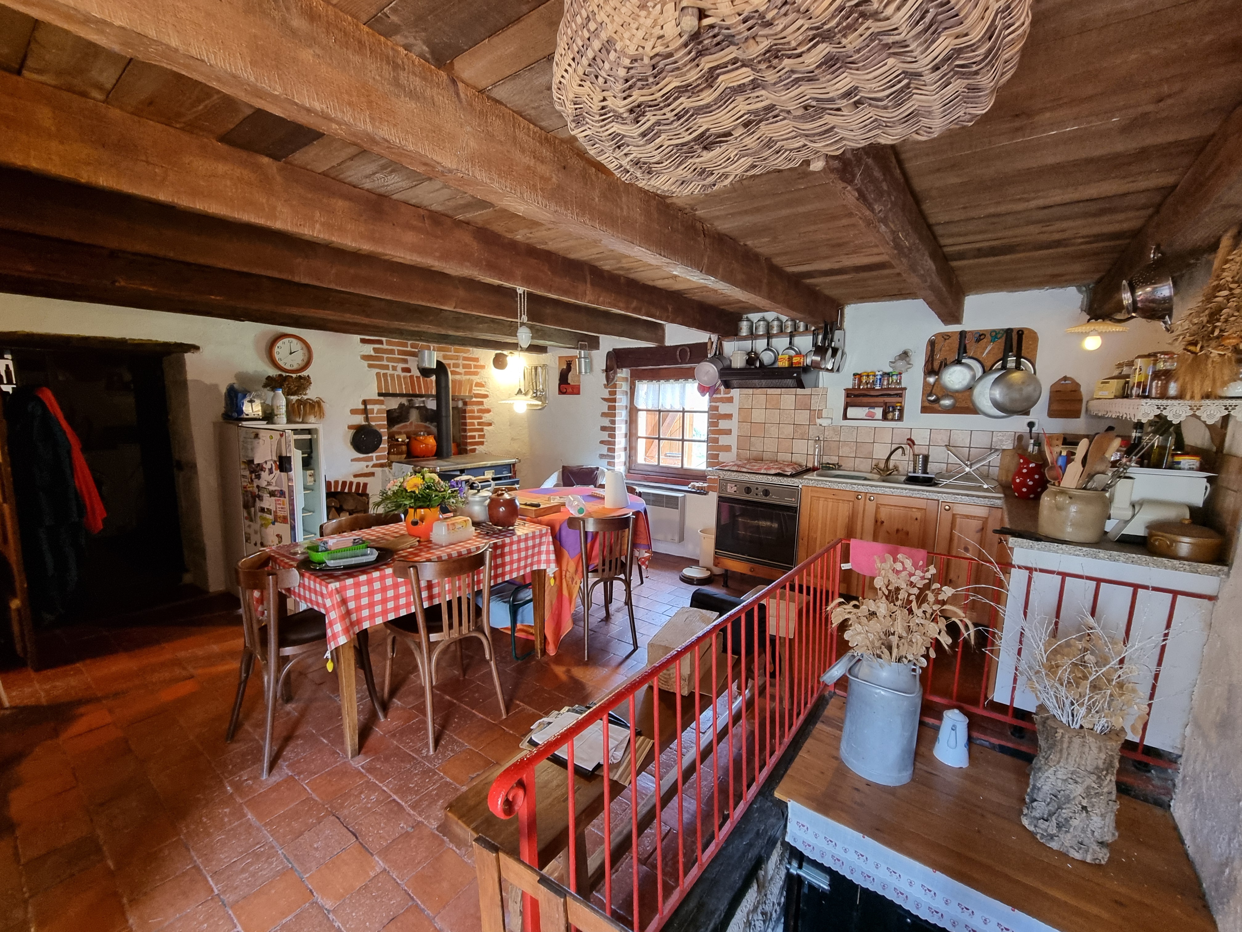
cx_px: 621
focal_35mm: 13
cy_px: 466
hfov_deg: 106.2
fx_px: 466
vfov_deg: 89.9
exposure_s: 1/33
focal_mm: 2.2
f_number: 2.2
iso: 400
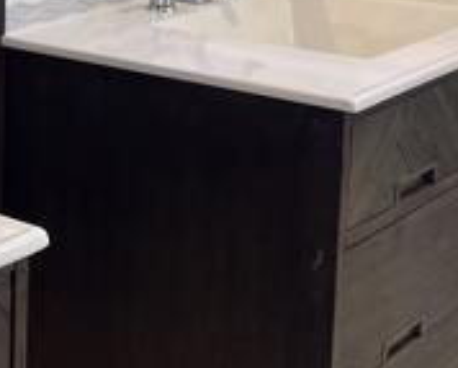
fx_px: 1236
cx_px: -262
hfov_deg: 18.3
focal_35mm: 91
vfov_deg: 16.4
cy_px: -39
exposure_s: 1/120
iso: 64
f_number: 1.6
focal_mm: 5.1
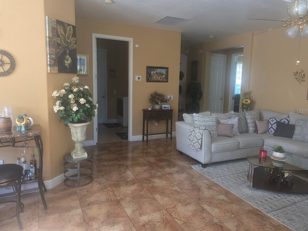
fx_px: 222
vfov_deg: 54.9
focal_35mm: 25
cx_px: 160
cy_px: 110
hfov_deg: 69.4
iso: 500
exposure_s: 1/120
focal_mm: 6.3
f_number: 1.7
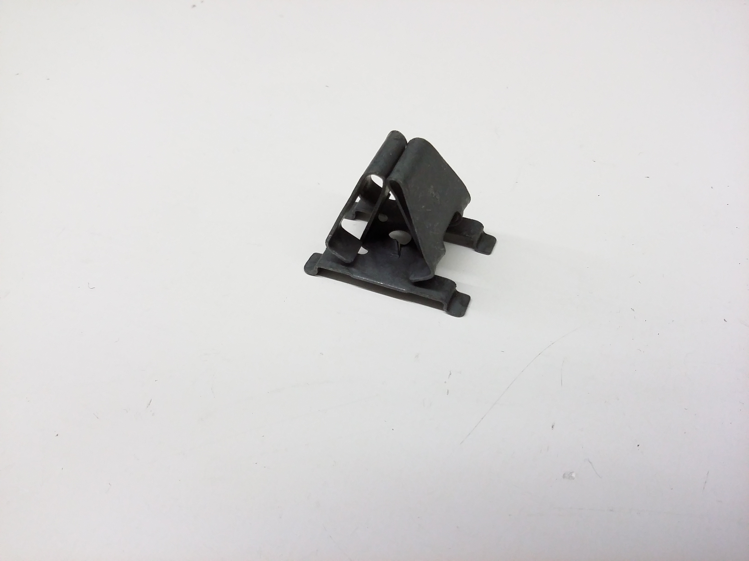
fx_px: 692
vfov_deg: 44.2
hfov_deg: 56.8
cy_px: 280
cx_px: 374
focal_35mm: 32
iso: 160
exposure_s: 1/20
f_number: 2.4
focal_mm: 3.4
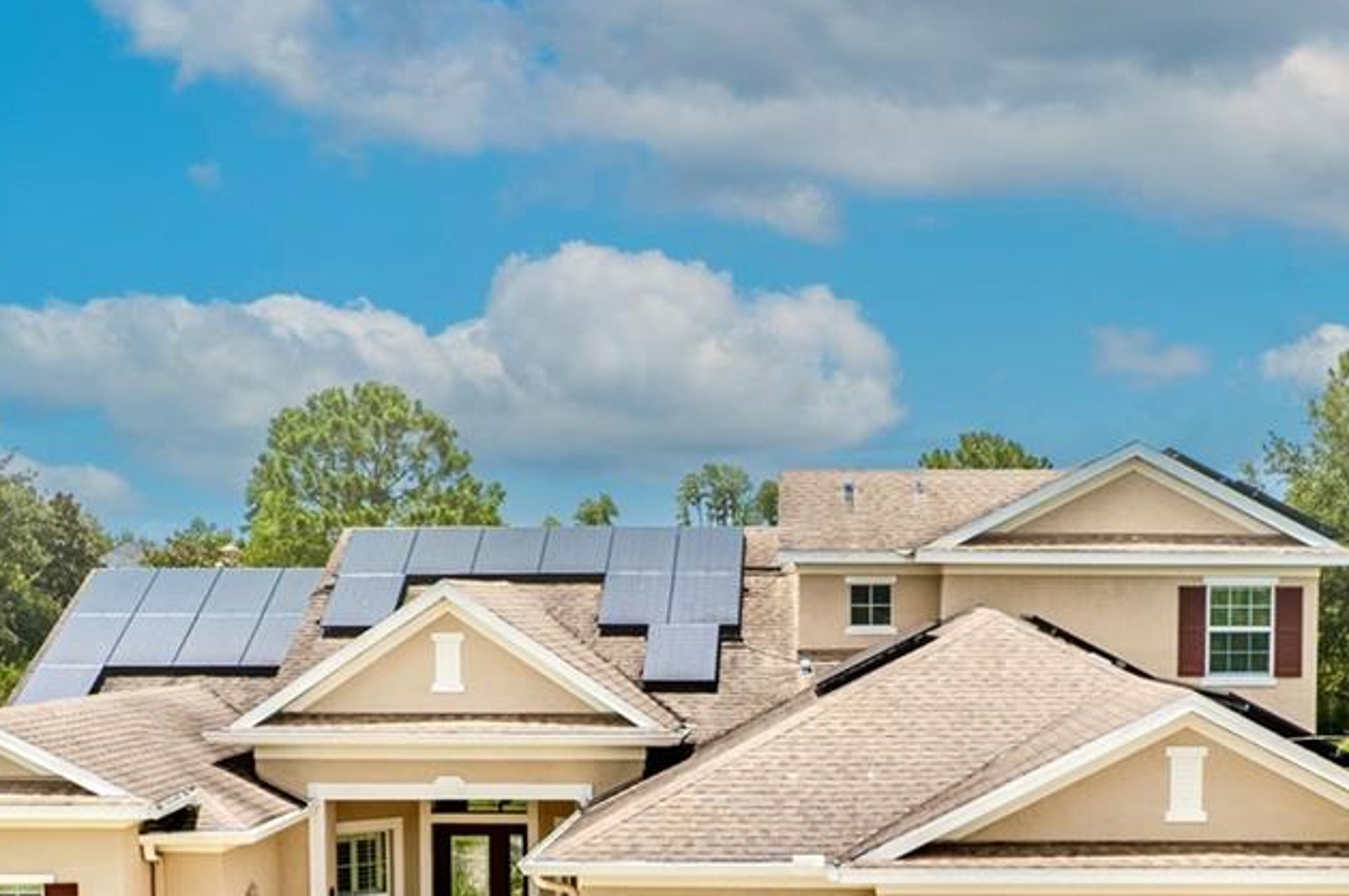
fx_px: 2096
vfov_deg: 23.6
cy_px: 790
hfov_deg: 35.6
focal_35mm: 56
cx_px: 800
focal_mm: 8.38
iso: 100
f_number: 2.8
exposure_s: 1/5000
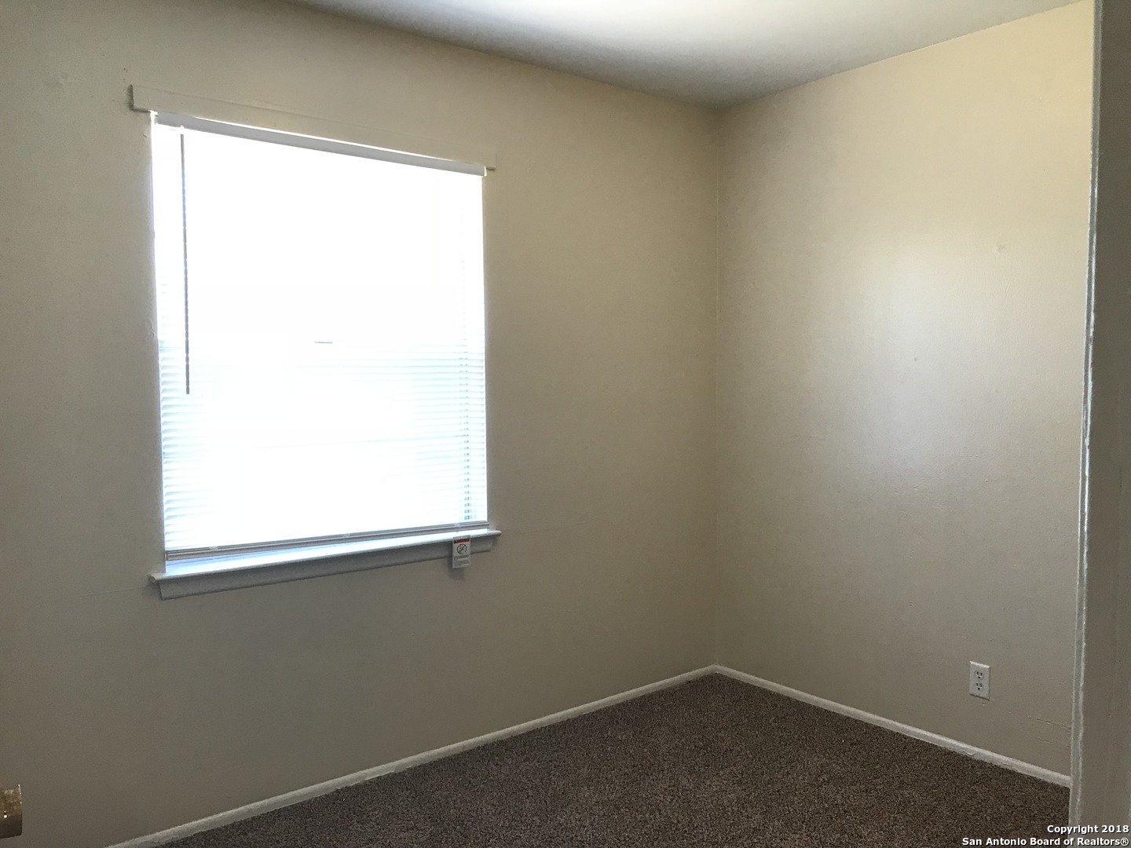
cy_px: 424
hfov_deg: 63.4
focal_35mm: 28
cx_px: 566
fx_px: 915
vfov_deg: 49.7
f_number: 1.8
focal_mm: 3.99
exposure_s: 1/30
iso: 25
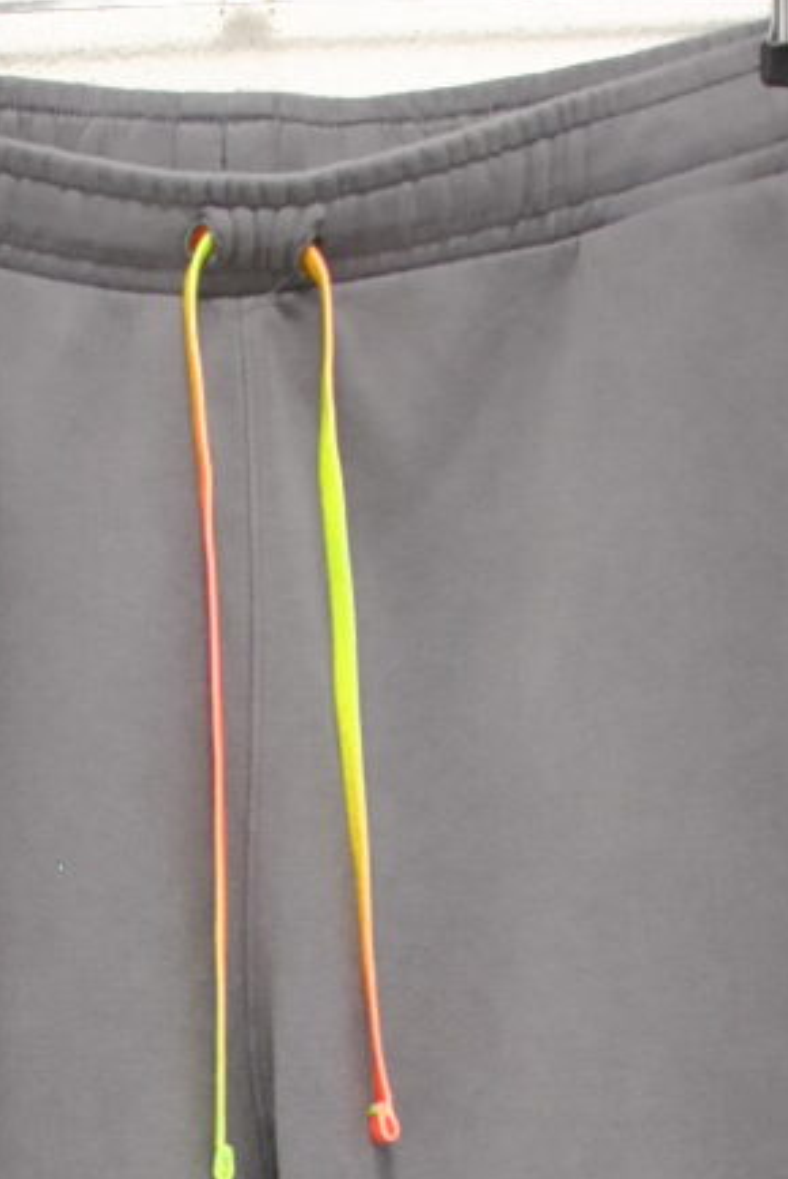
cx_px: 120
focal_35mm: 234
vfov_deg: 8.6
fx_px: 7678
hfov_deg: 5.9
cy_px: 1595
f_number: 4
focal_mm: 35
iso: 800
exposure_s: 1/125
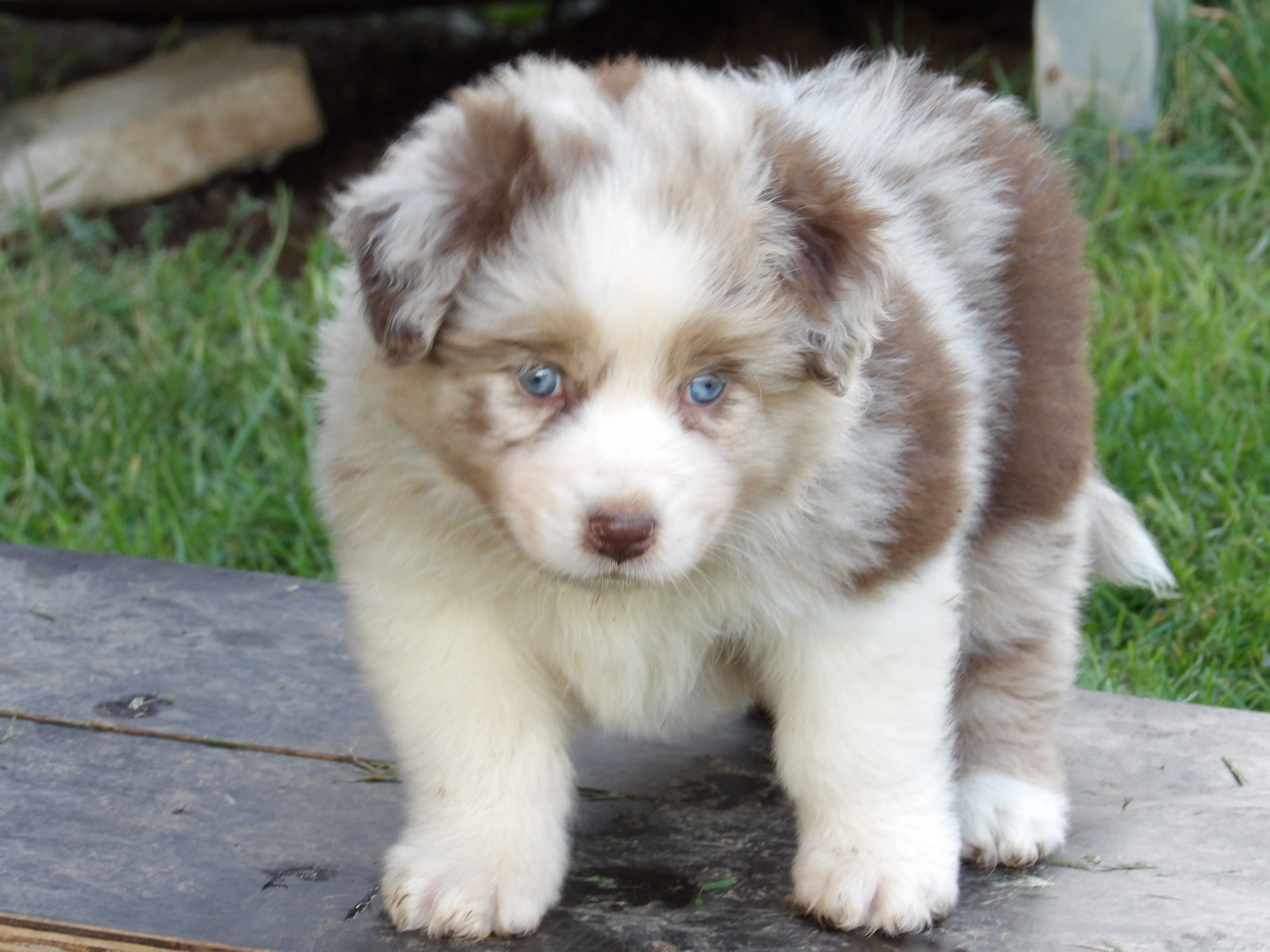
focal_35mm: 222
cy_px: 476
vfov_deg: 6.7
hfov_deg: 8.9
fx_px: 8145
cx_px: 635
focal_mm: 39.8
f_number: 4.5
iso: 200
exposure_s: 1/67
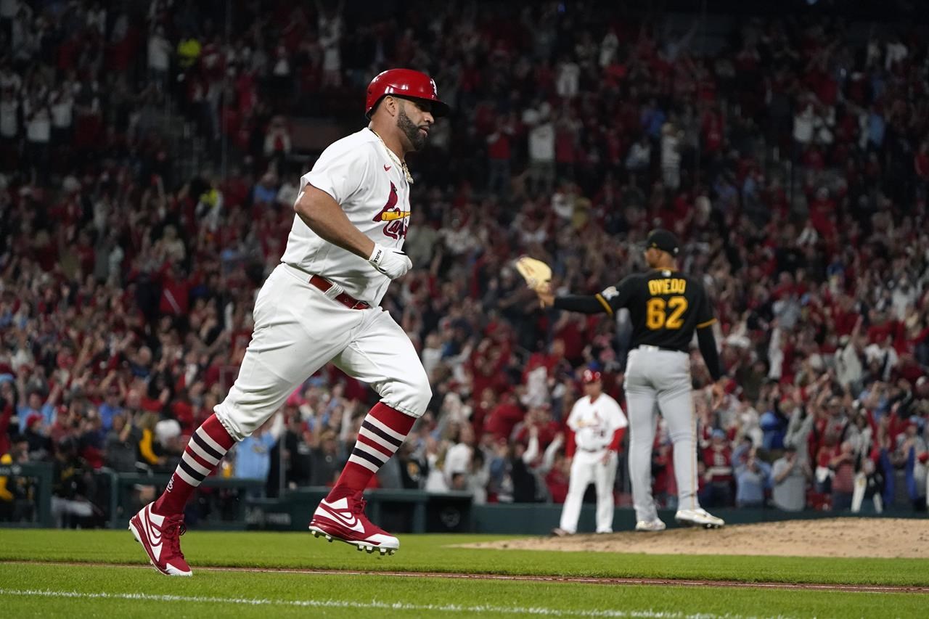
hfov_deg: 10.3
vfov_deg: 6.9
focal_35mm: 200
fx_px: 5160
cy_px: 310
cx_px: 464
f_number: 5.6
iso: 8000
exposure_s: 1/2000
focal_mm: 200
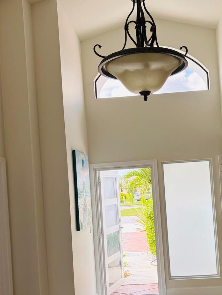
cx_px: 138
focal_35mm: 43
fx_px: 368
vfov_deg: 43.6
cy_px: 181
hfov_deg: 33.4
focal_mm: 5.96
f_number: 1.6
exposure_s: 1/422
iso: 50
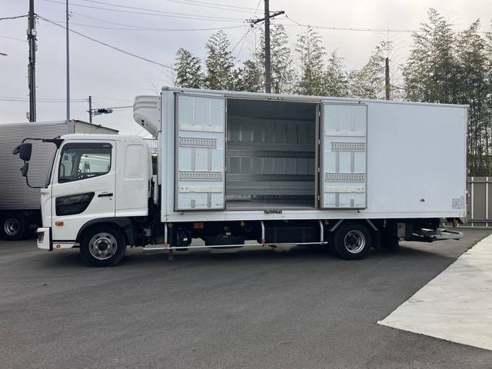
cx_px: 246
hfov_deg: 63.4
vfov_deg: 49.7
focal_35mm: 28
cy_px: 184
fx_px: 398
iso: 32
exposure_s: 1/1517
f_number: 1.8
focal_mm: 3.99
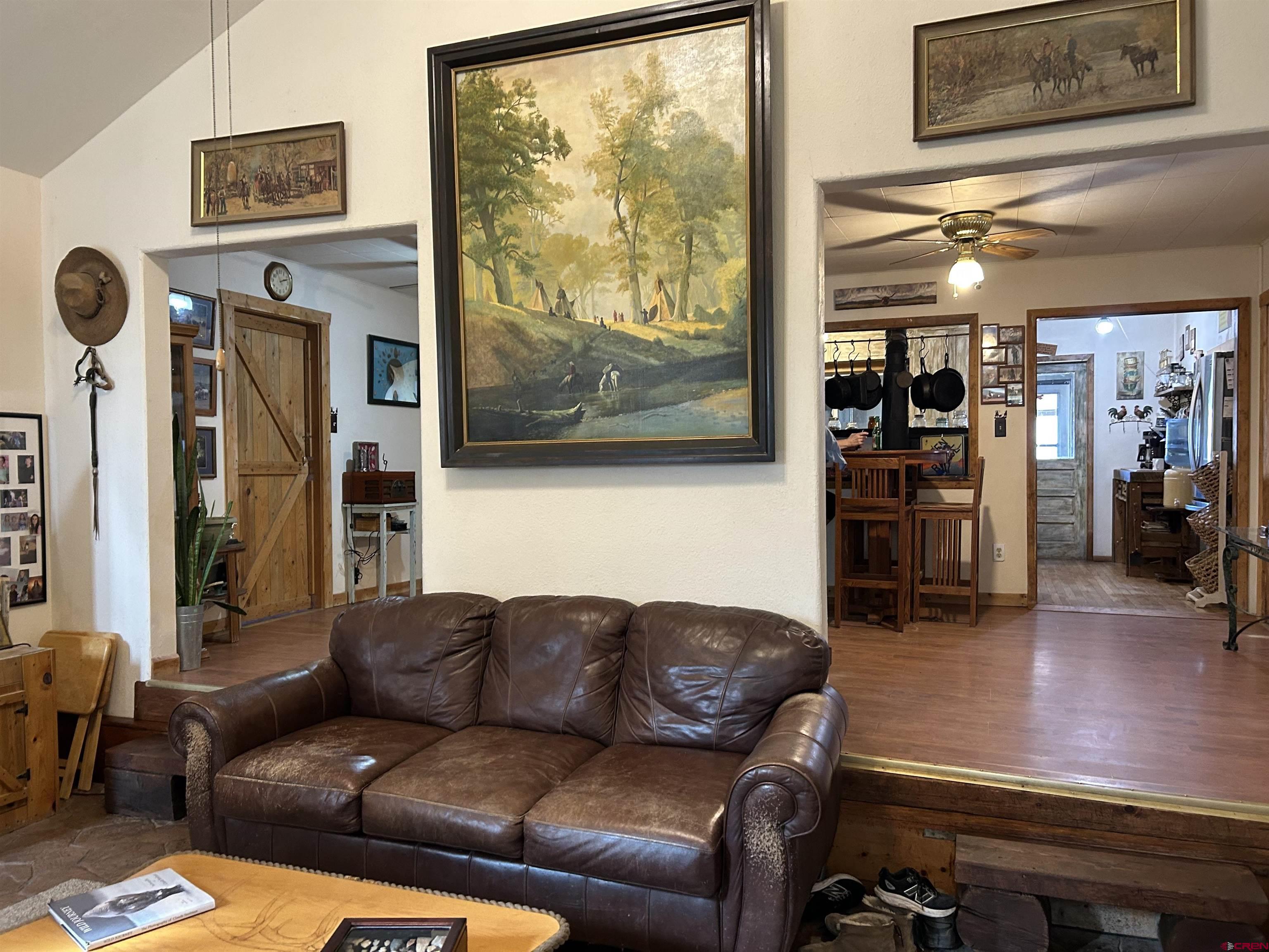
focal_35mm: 26
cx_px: 634
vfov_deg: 53.1
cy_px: 476
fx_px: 953
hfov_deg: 67.3
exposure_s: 1/60
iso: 200
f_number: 1.5
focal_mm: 5.7
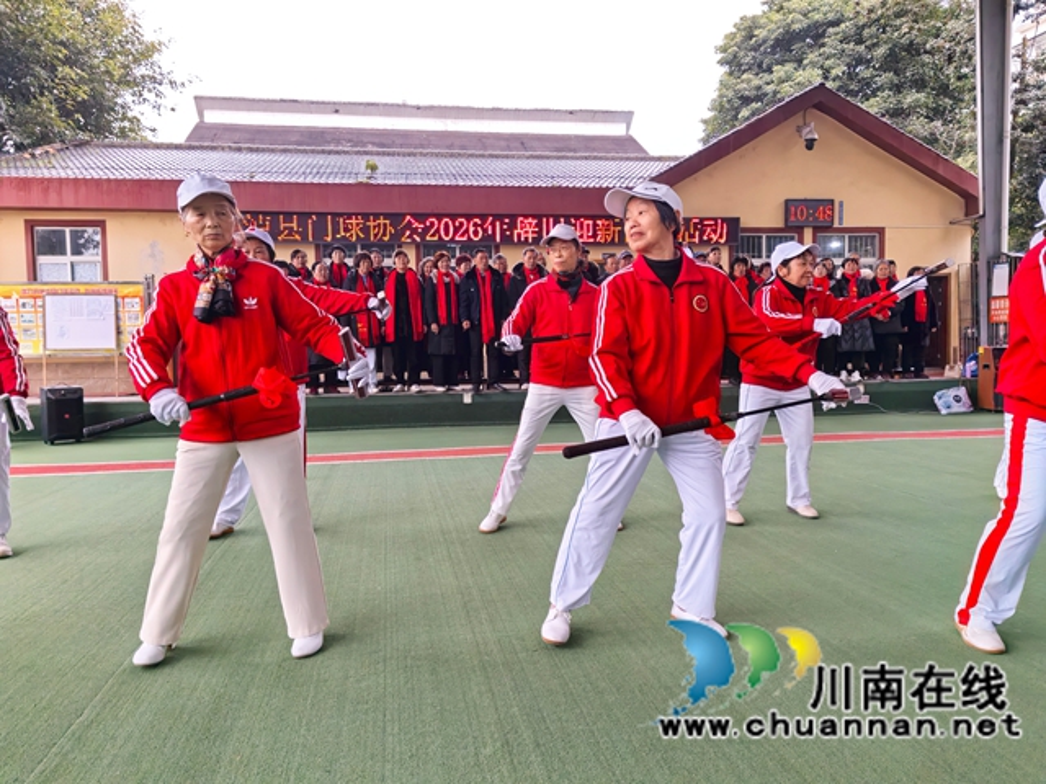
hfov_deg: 65.3
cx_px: 523
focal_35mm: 27
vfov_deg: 51.4
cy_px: 392
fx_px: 816
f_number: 1.9
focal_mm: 5.52
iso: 160
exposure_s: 1/1027
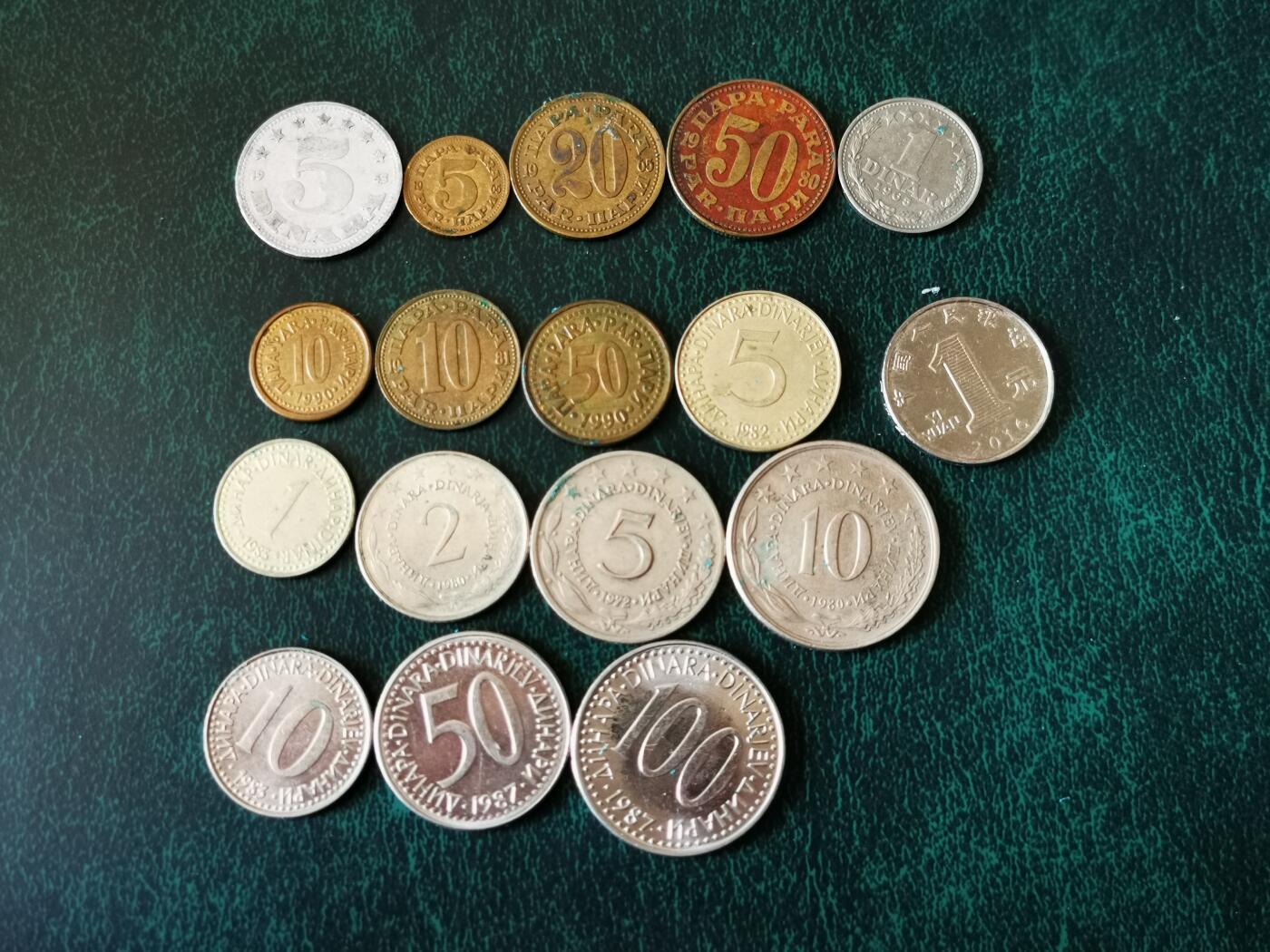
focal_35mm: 33
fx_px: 1211
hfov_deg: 55.4
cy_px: 476
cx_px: 635
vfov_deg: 42.9
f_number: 4
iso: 160
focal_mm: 5.56
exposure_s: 1/50
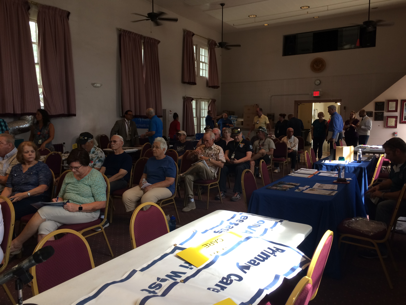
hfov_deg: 61.7
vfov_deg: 48.2
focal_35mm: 29
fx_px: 340
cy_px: 152
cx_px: 203
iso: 40
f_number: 2.2
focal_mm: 4.15
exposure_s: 1/30
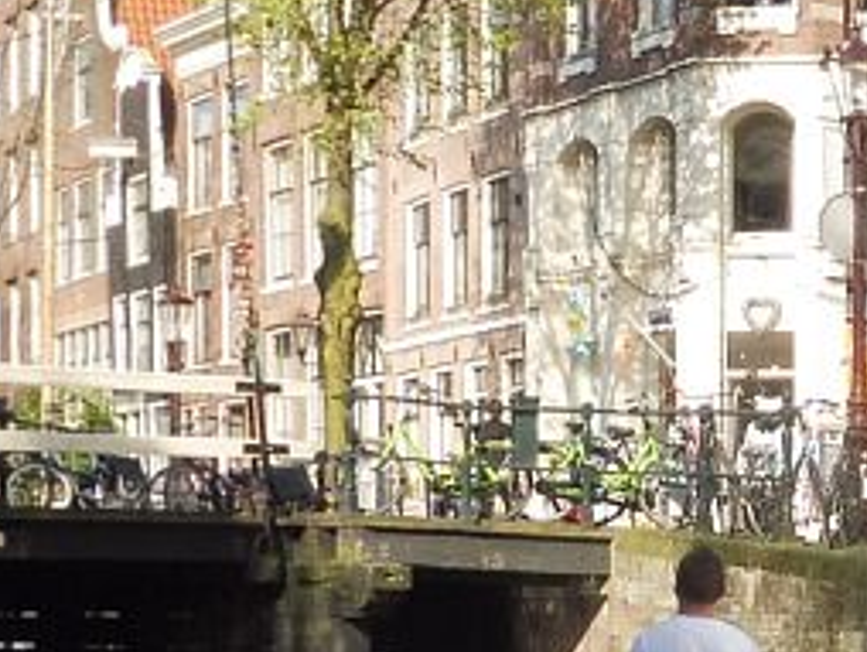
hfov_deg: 14.3
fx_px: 3435
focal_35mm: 137
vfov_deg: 10.8
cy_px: 495
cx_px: 713
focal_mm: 6.1
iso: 100
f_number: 5
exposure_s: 1/320
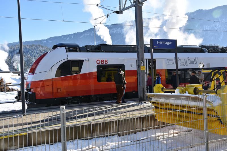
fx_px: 246
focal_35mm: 39
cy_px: 76
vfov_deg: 34.2
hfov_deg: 49.5
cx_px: 114
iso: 100
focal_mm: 26
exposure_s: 1/250
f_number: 8
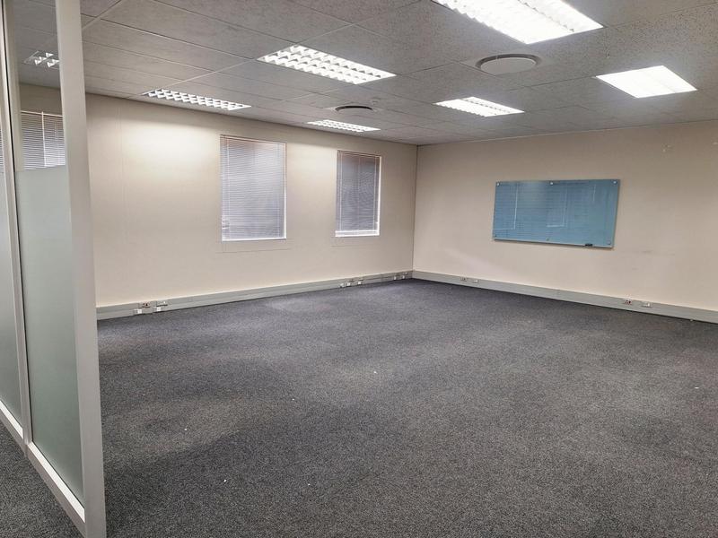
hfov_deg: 73.9
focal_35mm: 23
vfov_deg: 58.9
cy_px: 269
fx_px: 477
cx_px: 359
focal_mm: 5.54
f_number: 1.8
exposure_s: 1/100
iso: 80
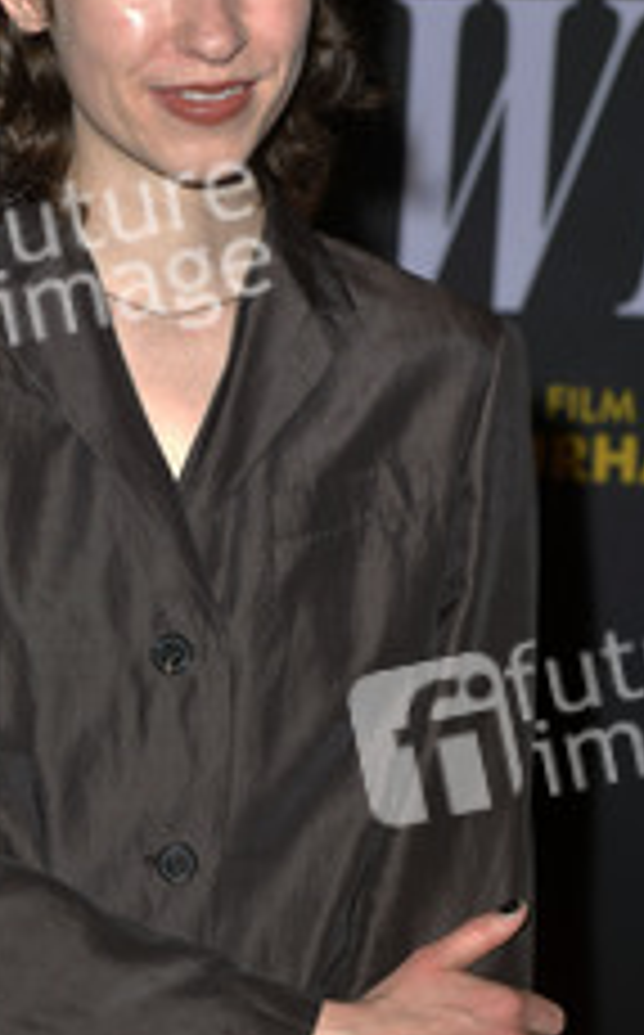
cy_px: 495
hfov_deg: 11.8
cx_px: 171
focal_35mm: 110
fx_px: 3101
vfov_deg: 19.0
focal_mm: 62
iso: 640
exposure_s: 1/200
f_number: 5.6
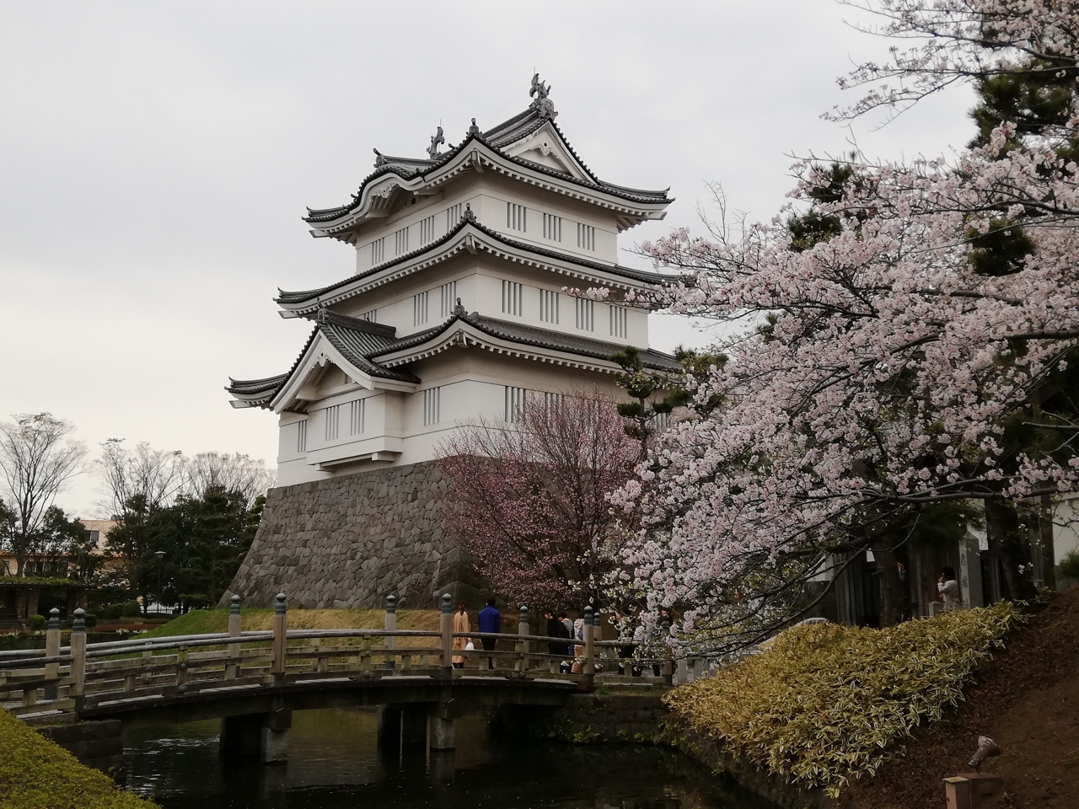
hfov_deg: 51.4
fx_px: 1122
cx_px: 540
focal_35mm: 36
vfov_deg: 39.7
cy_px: 404
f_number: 2.2
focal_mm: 3.81
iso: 50
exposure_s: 1/497
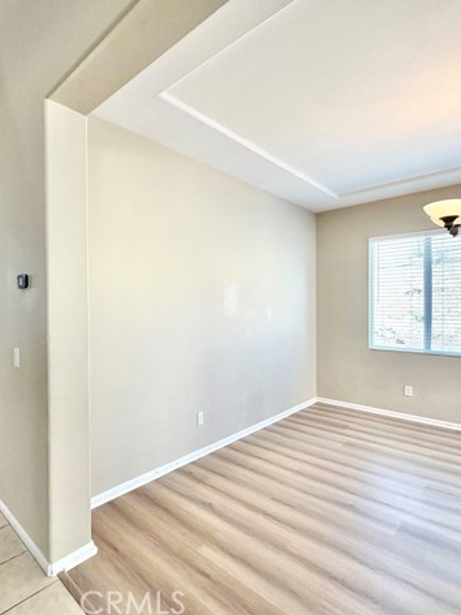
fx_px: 337
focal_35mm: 19
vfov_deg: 84.7
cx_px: 161
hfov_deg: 67.2
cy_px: 309
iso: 200
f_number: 2.2
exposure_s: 1/120
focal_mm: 2.22
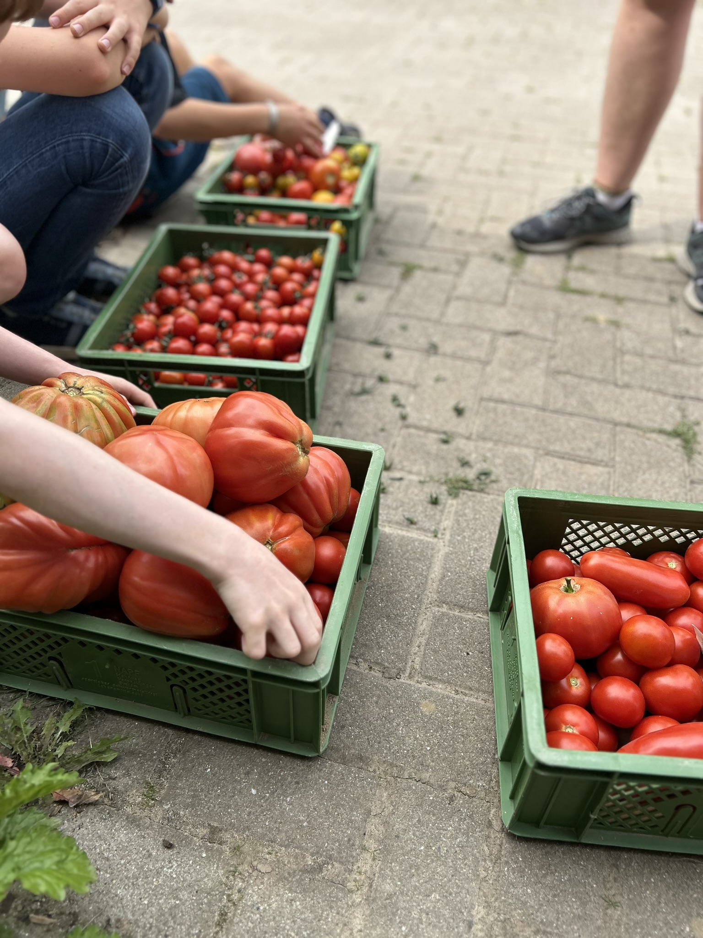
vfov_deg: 67.3
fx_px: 704
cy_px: 469
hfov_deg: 53.1
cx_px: 352
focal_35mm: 26
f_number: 1.5
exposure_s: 1/965
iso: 50
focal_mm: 5.7
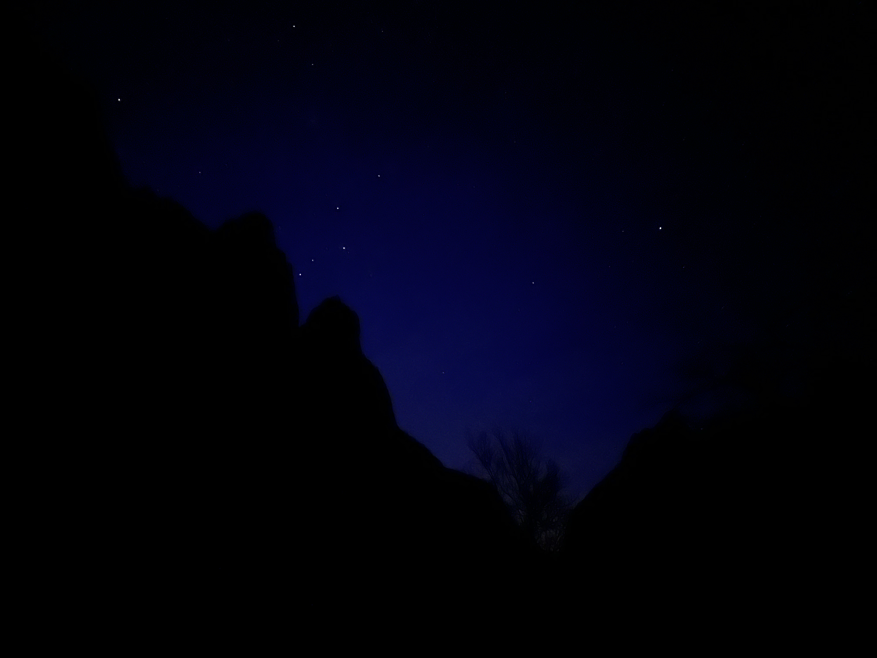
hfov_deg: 71.6
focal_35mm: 24
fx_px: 608
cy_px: 329
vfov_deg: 56.8
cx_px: 438
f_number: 1.78
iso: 4000
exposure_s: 1
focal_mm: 6.86
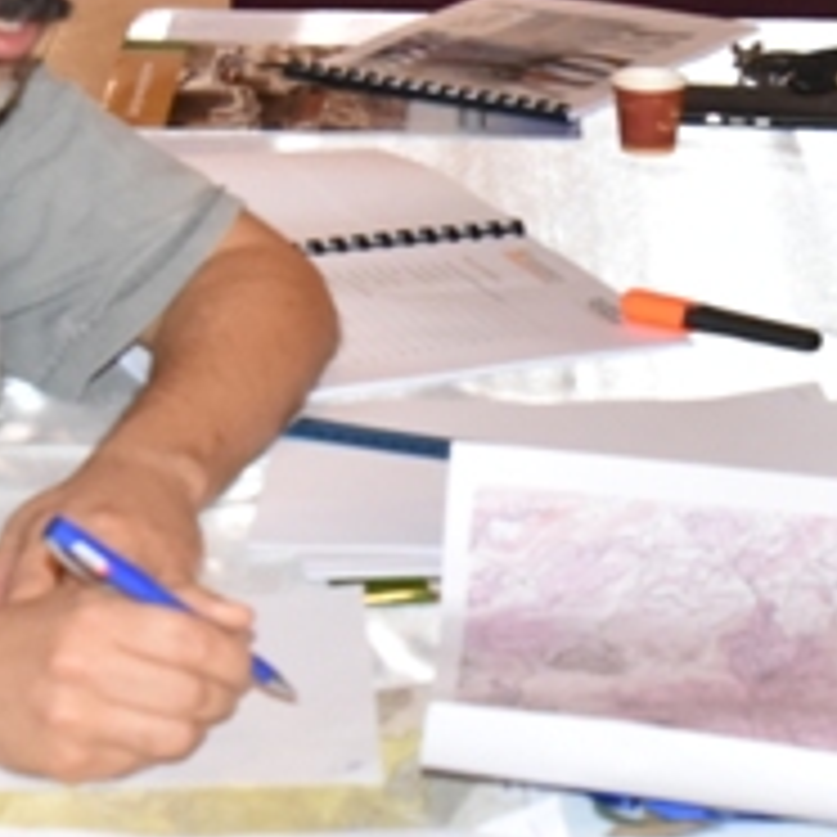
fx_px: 4103
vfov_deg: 11.6
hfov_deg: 11.6
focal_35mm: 150
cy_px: 520
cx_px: 477
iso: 3200
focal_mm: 32
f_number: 7.1
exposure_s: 1/80
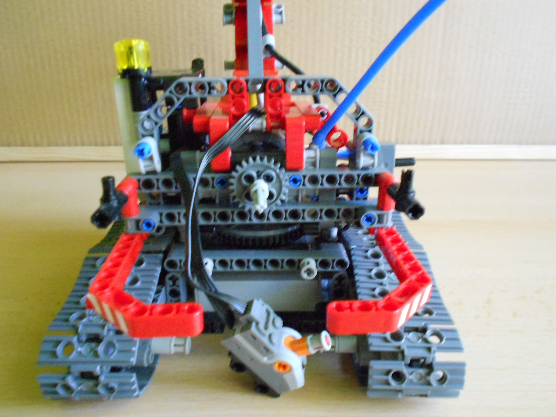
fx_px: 466
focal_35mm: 29
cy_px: 208
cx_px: 278
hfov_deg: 61.7
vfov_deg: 48.2
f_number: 3.4
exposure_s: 1/5
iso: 800
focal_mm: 5.3
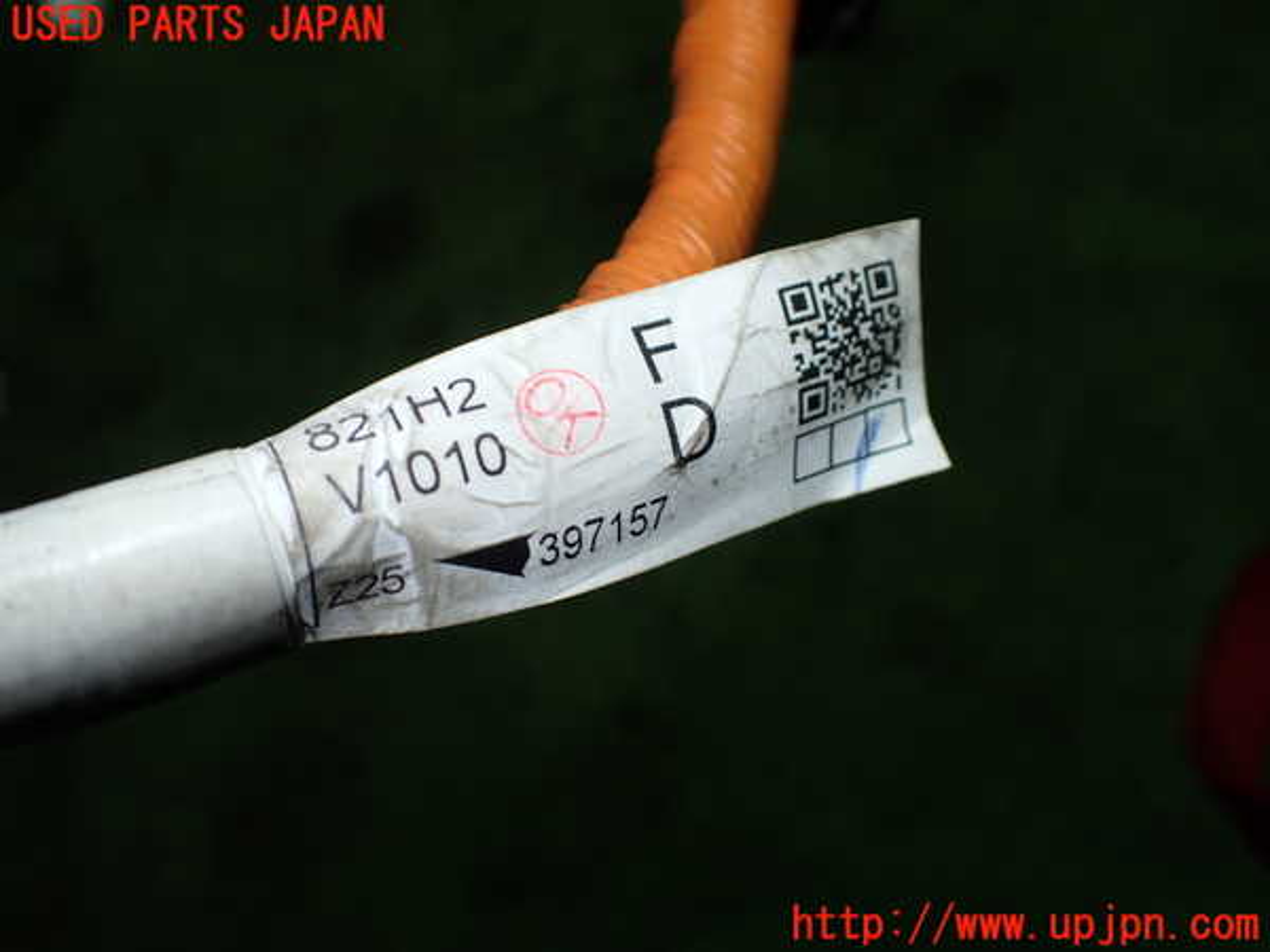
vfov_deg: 46.8
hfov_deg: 60.0
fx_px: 1101
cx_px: 635
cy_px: 476
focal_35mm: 30
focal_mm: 5.4
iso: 125
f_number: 2.3
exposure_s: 1/125
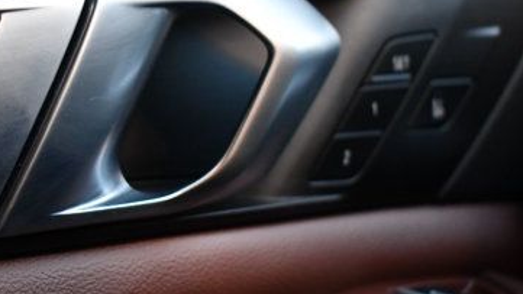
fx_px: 1082
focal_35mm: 78
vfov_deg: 15.5
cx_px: 154
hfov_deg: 26.9
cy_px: 118
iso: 1800
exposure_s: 1/125
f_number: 4.2
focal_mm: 28
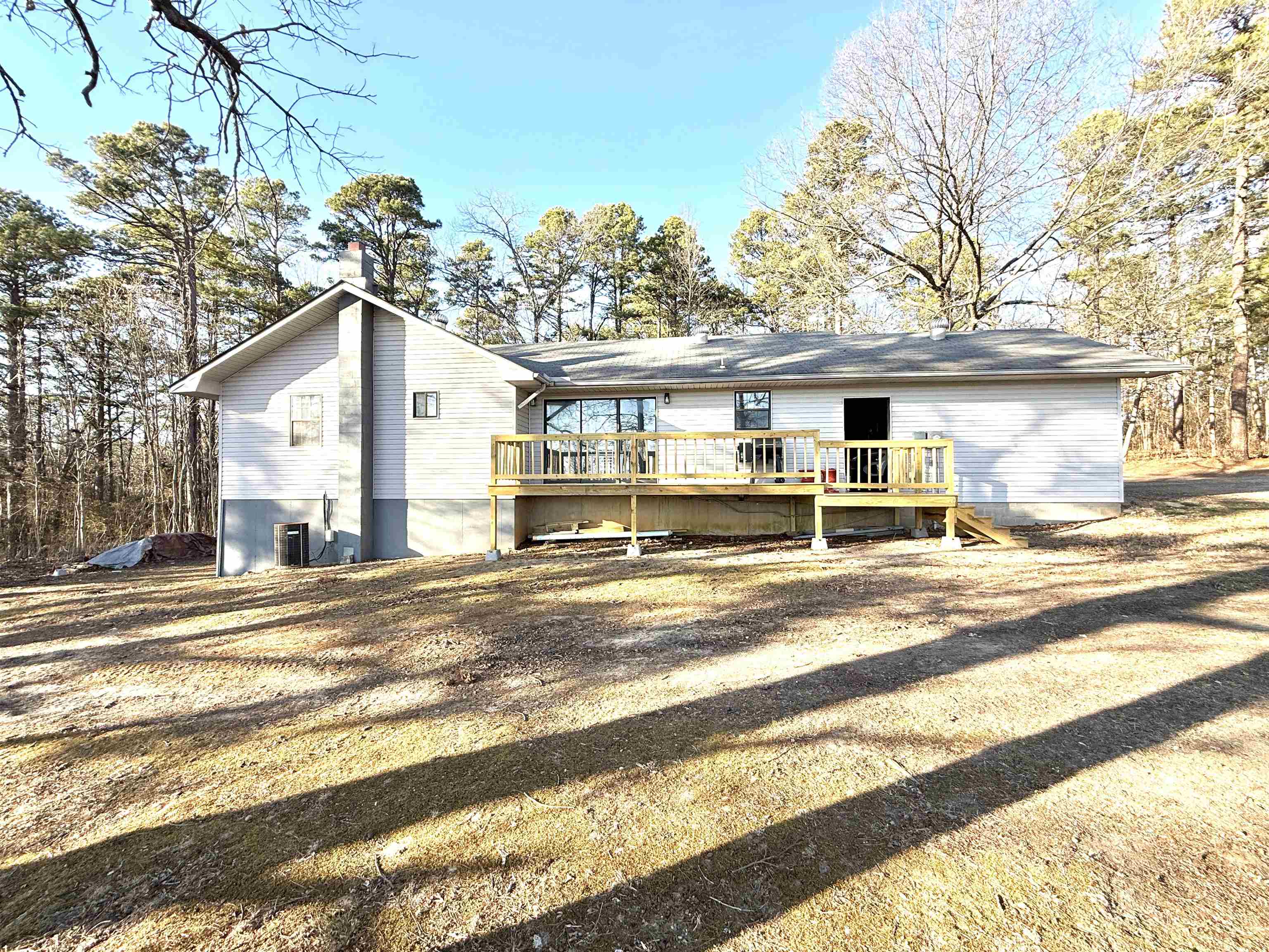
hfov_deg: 102.1
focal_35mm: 14
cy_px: 476
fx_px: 513
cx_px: 634
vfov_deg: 85.7
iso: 50
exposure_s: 1/465
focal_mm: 2.22
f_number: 2.2
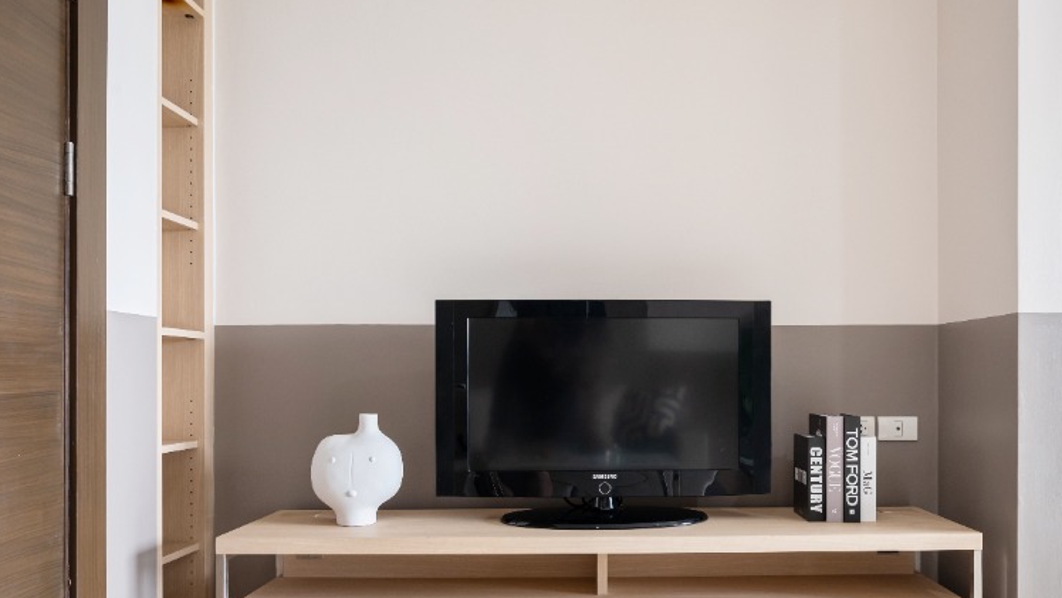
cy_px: 397
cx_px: 611
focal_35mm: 28
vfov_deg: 41.0
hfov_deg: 67.5
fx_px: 789
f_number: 8
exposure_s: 1/40
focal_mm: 20
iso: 360
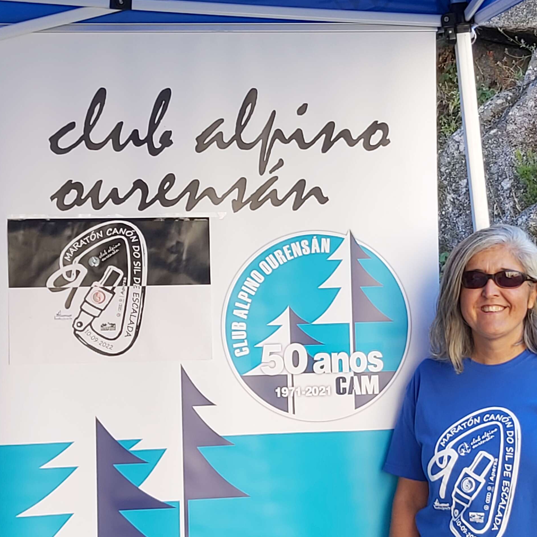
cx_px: 332
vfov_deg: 52.5
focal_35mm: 31
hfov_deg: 52.0
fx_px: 544
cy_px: 270
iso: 64
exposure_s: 1/137
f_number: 1.7
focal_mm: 3.92
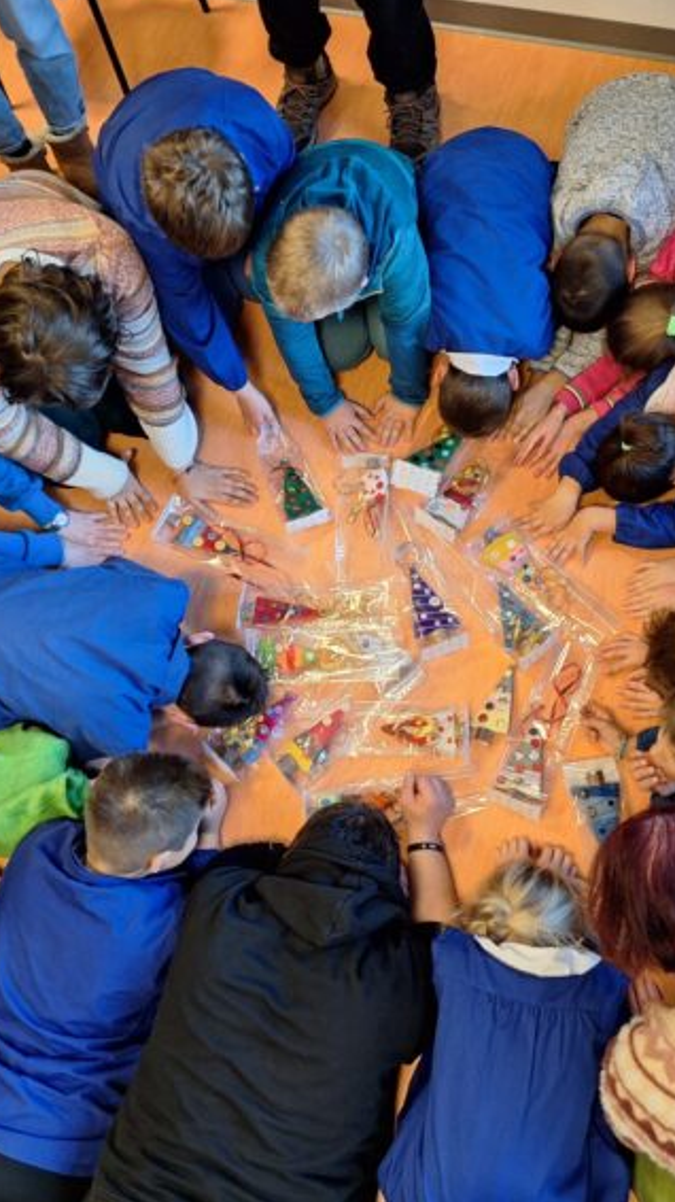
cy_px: 595
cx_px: 344
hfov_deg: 34.6
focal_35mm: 34
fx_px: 1083
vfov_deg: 58.0
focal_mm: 5.54
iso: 200
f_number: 1.8
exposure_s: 1/50
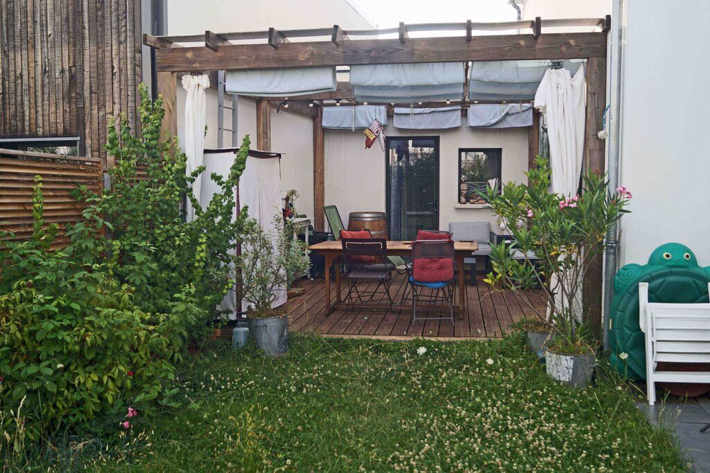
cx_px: 355
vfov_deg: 39.9
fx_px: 651
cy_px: 236
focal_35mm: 33
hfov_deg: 57.2
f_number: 4
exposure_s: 1/160
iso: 100
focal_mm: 22
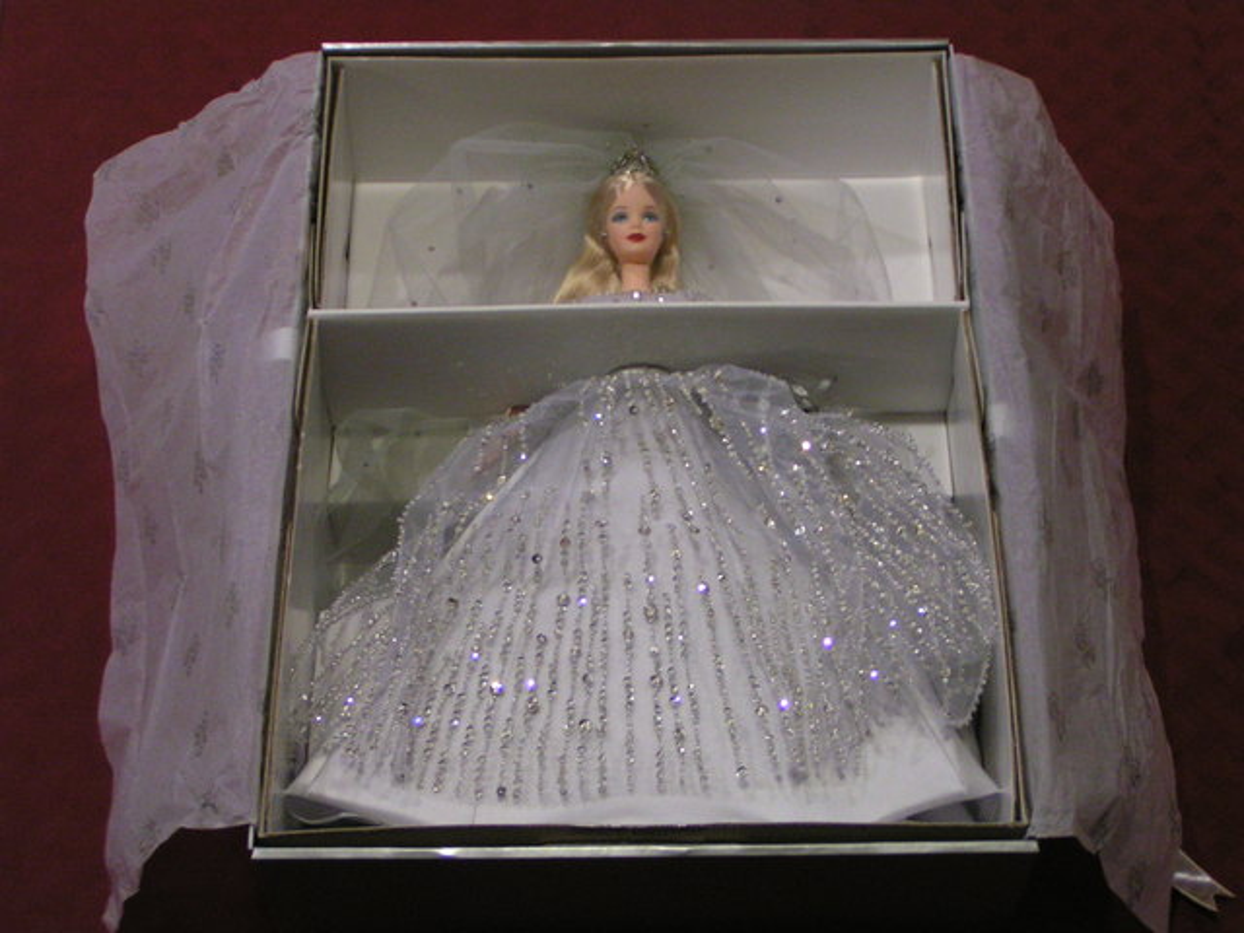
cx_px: 622
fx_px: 2264
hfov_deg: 30.7
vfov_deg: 23.3
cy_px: 466
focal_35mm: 63
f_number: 3.2
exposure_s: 1/20
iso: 200
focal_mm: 9.7
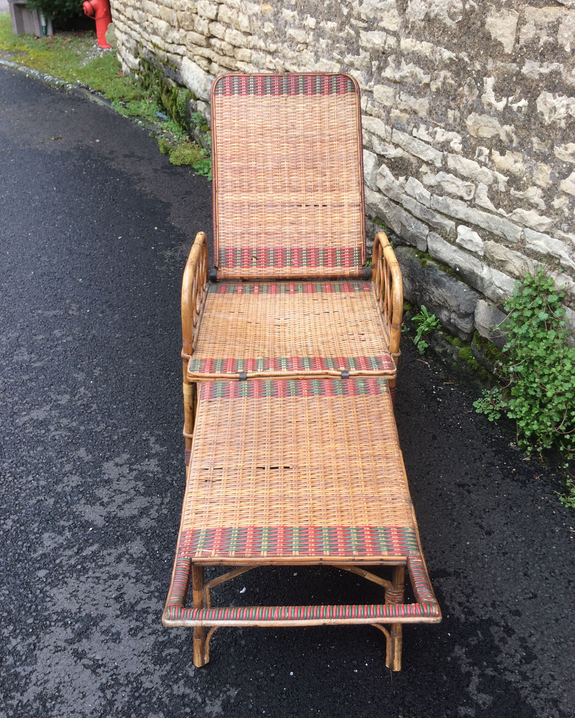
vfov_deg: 57.2
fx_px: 659
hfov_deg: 47.1
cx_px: 295
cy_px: 365
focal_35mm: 31
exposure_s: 1/101
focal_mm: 4.15
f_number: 2.2
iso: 32
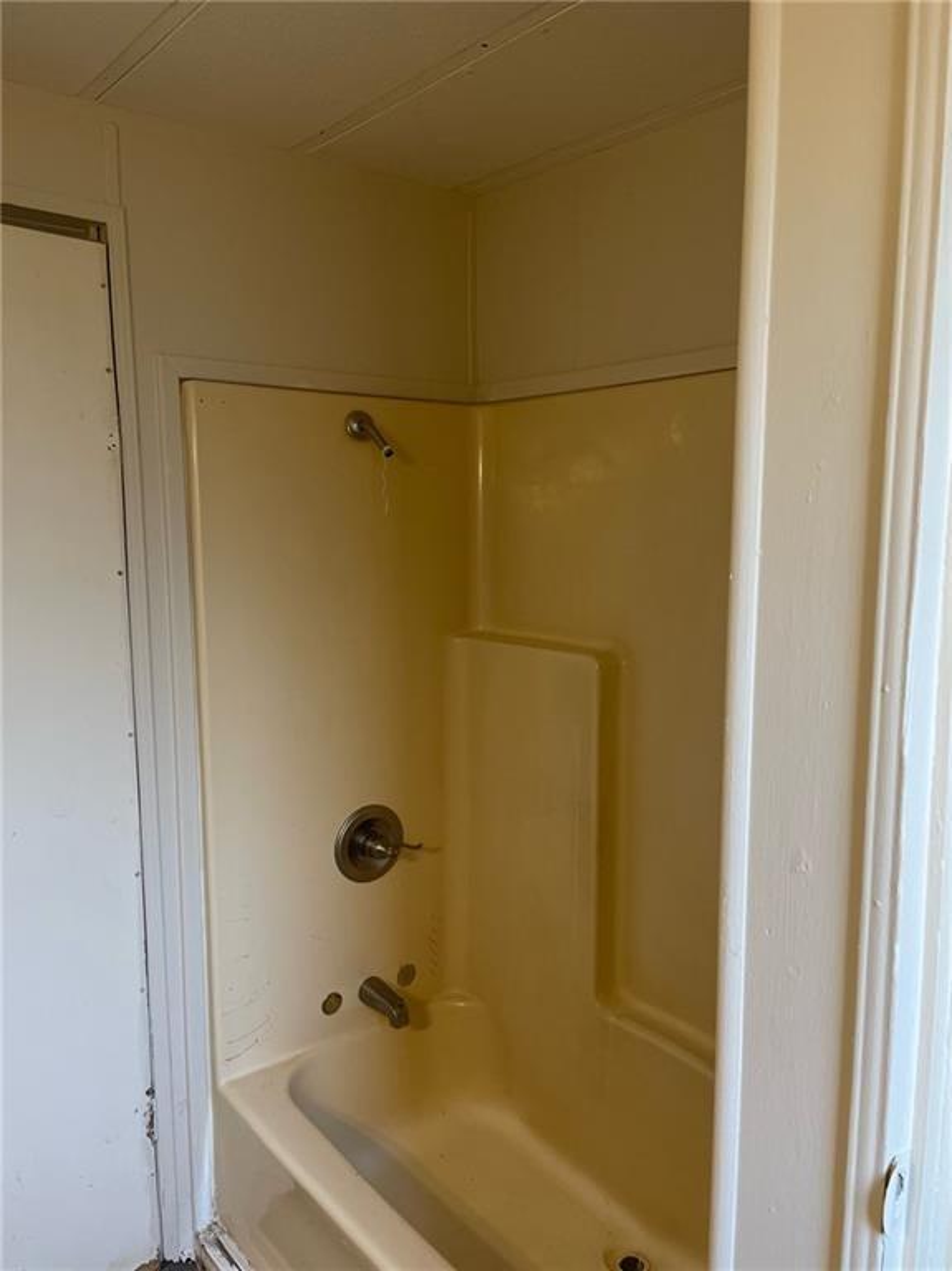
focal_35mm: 26
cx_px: 476
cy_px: 636
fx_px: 954
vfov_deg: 67.3
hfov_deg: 53.0
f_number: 1.6
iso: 160
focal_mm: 4.2
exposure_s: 1/60
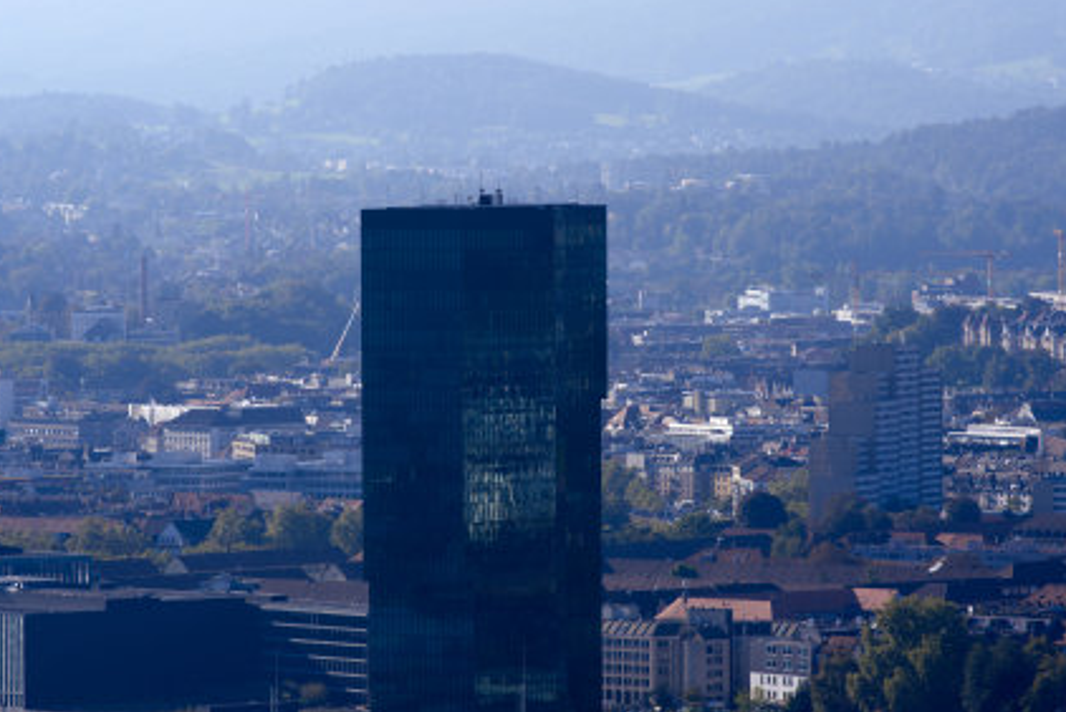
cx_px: 472
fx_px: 8593
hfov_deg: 7.1
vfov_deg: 4.7
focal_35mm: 290
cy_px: 342
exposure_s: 1/400
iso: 100
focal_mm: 200
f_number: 6.3
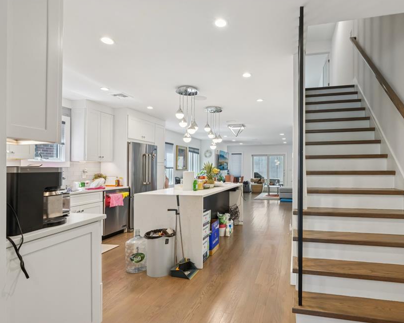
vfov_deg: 69.2
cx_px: 239
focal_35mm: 20
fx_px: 234
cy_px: 164
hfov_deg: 80.7
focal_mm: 16.5
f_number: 9
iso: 400
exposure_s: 1/20
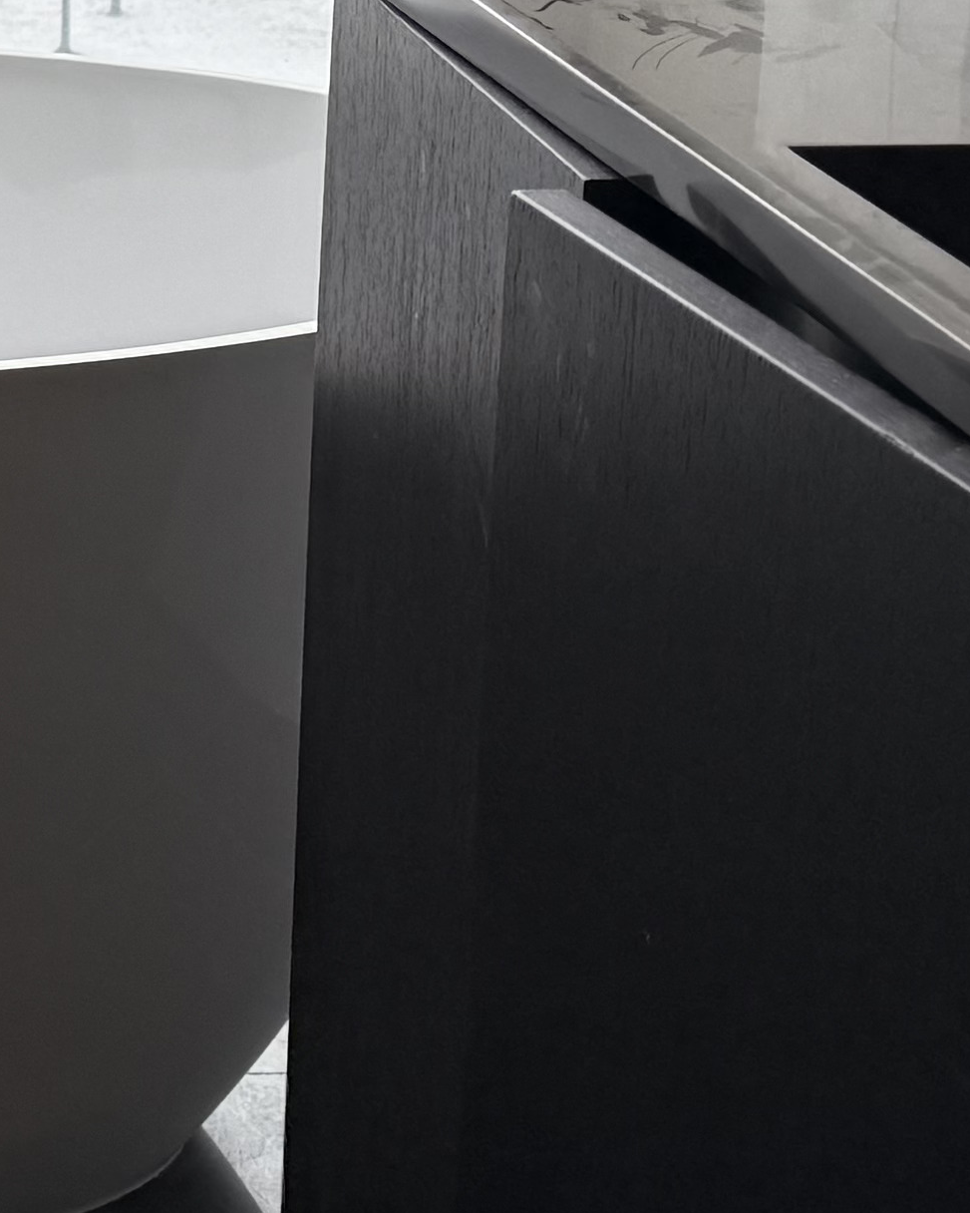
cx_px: -684
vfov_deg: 17.1
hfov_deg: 12.9
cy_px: 20
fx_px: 3947
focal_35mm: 110
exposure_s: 1/385
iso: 80
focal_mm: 6.76
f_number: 1.78
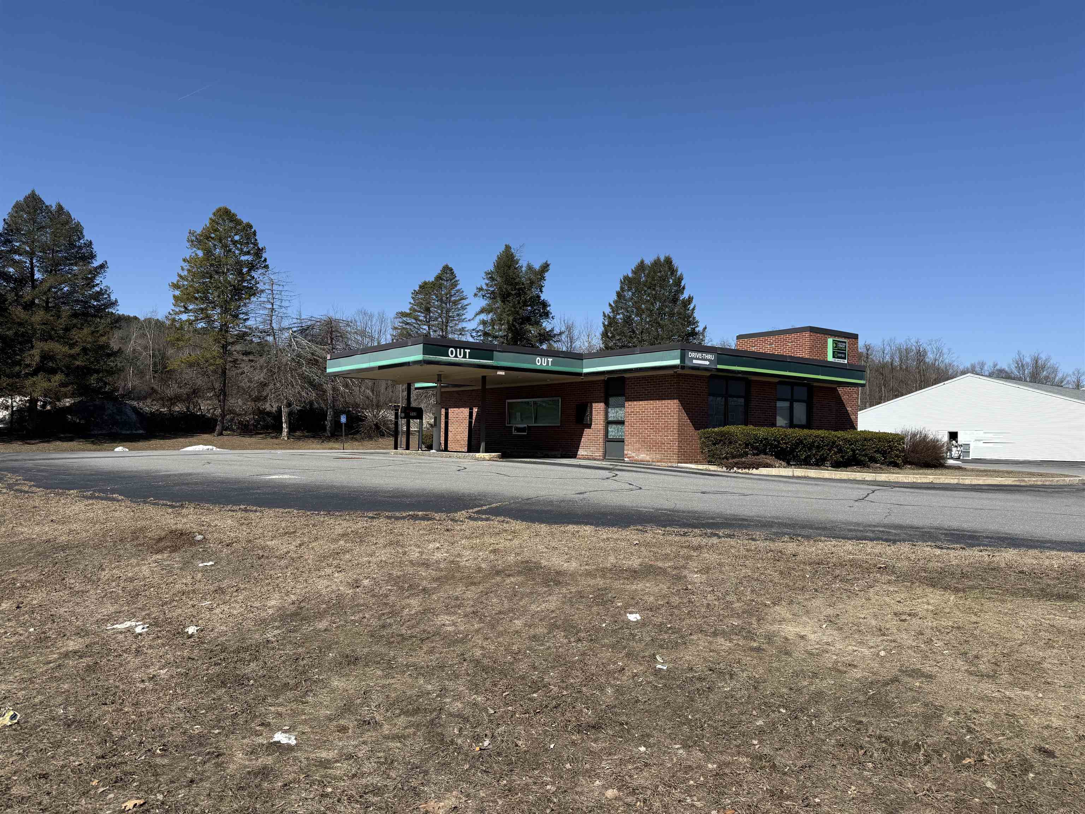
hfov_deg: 71.6
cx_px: 542
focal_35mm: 24
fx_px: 752
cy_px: 407
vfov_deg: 56.8
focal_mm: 6.76
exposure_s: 1/5319
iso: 80
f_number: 1.78
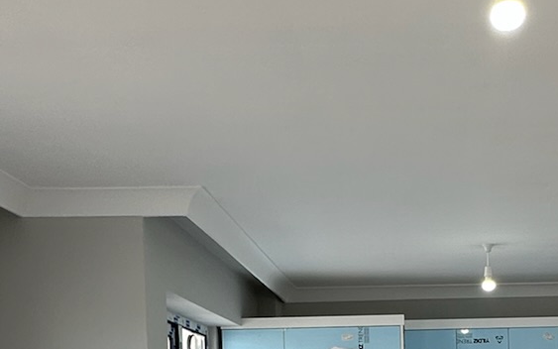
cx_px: 444
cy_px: 451
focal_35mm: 54
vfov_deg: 21.7
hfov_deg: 36.3
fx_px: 821
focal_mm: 2.22
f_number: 2.2
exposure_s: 1/99
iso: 50
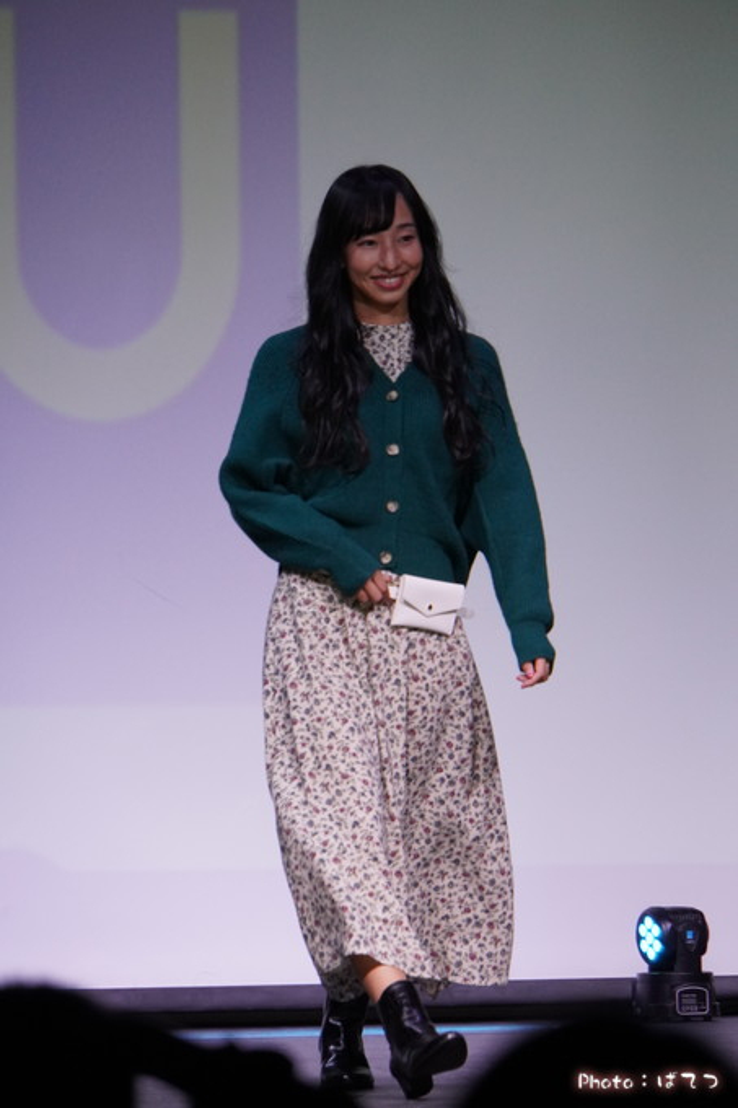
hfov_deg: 4.6
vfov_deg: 6.9
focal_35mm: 300
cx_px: 369
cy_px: 554
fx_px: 9229
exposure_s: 1/250
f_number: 6.3
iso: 2000
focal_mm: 200
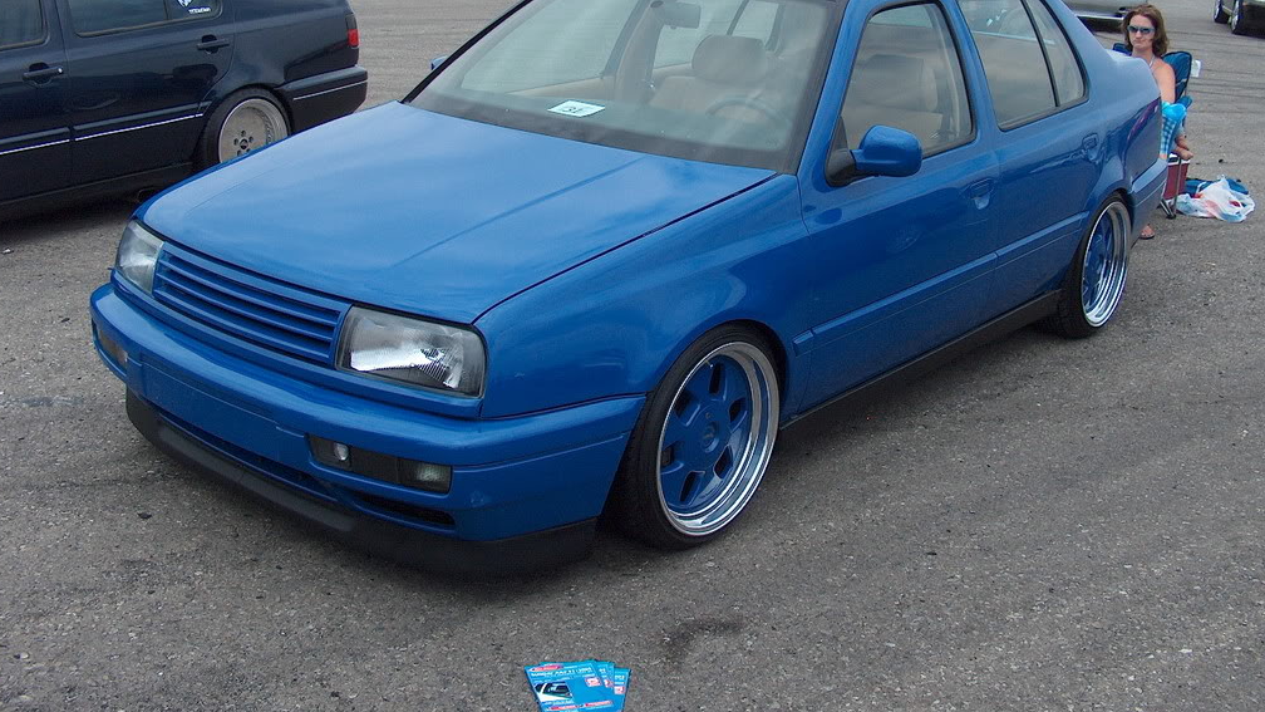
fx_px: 1375
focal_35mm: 41
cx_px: 625
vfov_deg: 29.0
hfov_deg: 49.4
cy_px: 322
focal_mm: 7.6
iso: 200
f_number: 5.7
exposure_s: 1/725
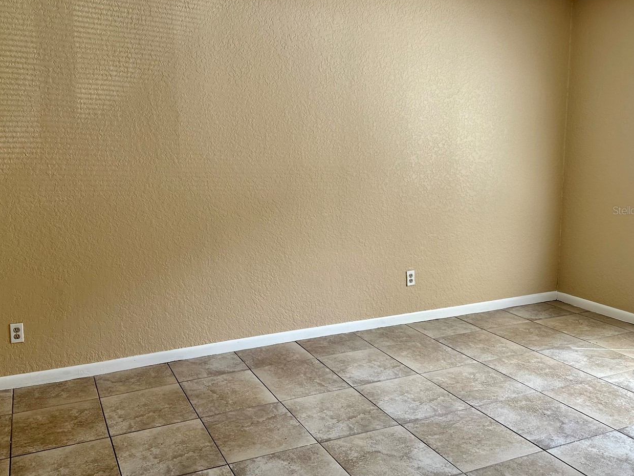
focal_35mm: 31
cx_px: 252
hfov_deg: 57.9
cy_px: 210
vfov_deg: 45.4
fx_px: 568
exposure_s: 1/180
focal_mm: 6.86
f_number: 1.78
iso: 80
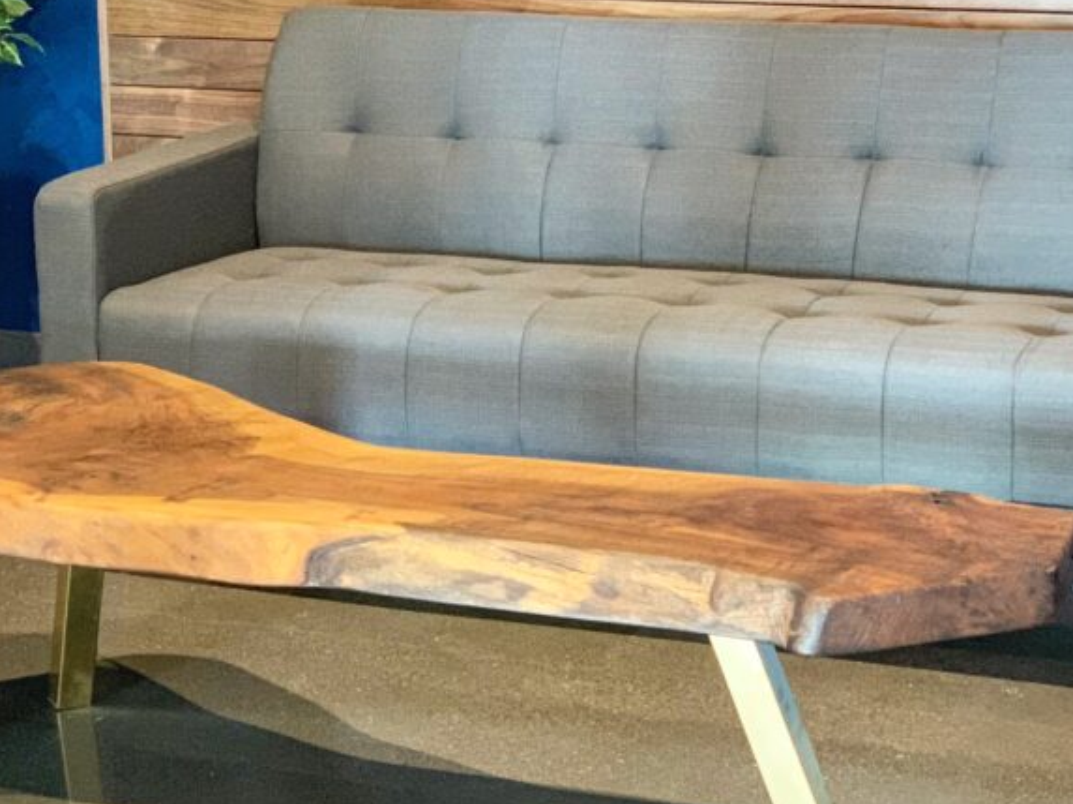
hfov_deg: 21.1
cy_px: 332
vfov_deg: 15.9
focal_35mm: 93
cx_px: 431
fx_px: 2881
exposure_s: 1/40
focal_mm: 6
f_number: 2.4
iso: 500
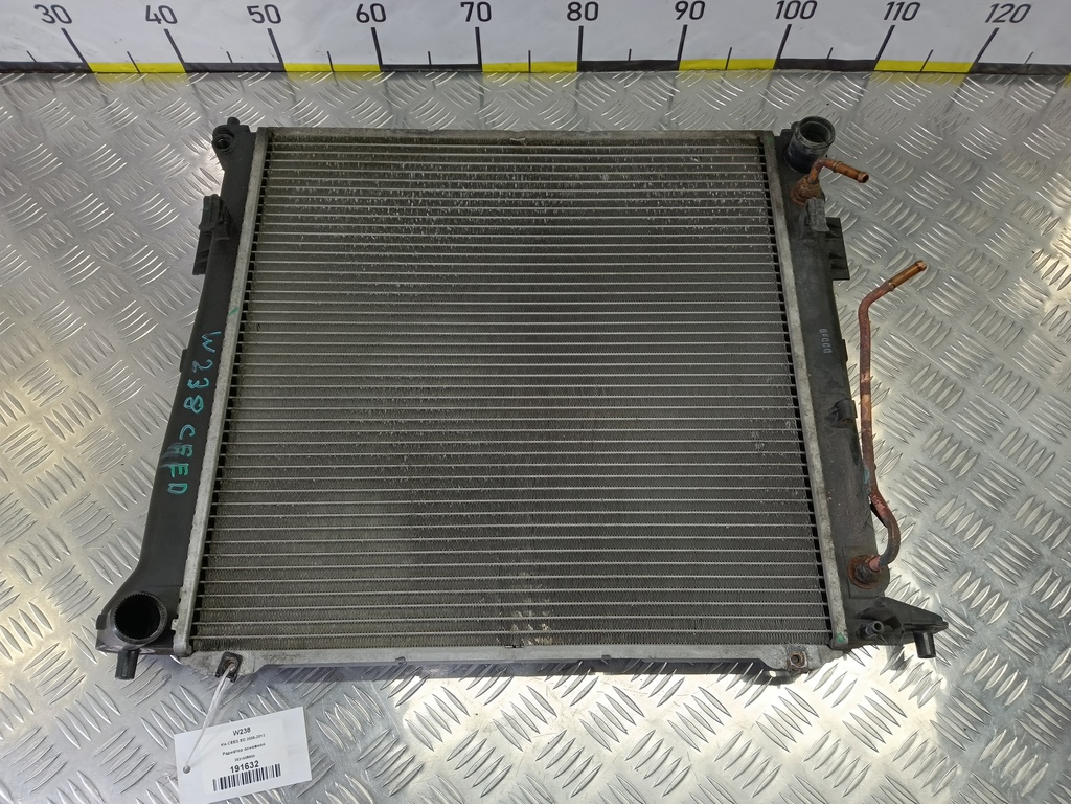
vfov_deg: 58.9
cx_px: 536
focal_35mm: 23
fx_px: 712
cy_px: 402
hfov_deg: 73.9
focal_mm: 4.11
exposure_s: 1/50
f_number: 1.6
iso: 118
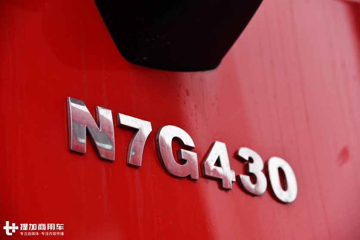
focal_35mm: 105
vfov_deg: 13.1
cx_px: 180
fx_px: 1050
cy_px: 120
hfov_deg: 19.4
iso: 200
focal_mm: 105
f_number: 5.6
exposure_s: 1/500
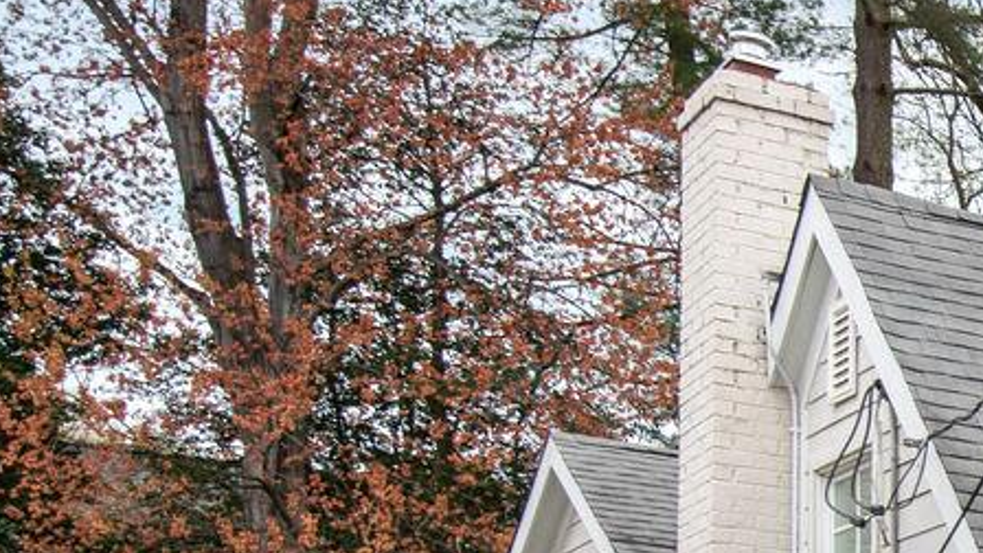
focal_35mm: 97
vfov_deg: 11.8
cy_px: 871
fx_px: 2528
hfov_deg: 17.1
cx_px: 1883
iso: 500
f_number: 8
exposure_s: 1/80
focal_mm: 24
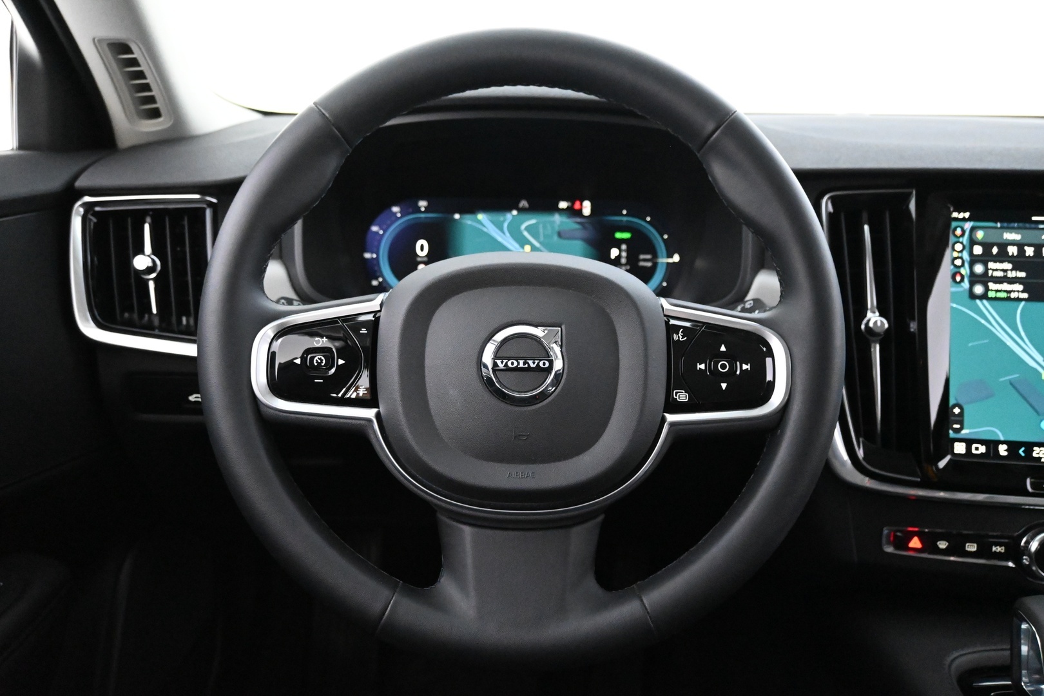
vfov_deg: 43.6
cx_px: 522
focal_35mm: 30
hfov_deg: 61.9
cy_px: 348
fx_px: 870
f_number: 3.8
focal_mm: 20
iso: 9000
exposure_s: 1/30
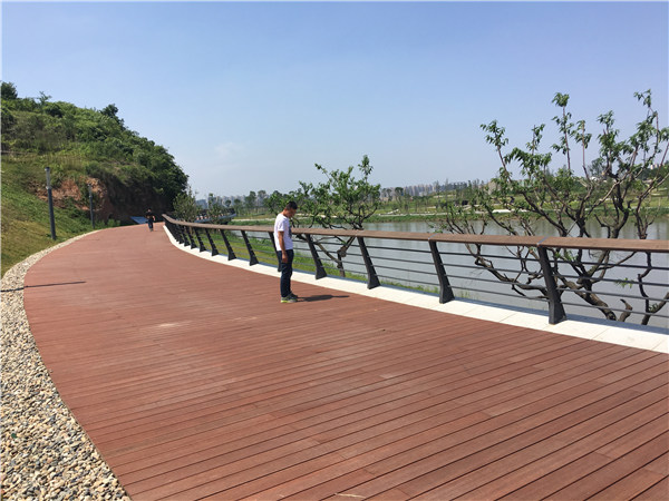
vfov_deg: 48.2
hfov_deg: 61.7
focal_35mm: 29
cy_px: 250
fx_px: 560
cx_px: 334
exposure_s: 1/1374
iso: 25
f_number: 2.2
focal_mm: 4.15
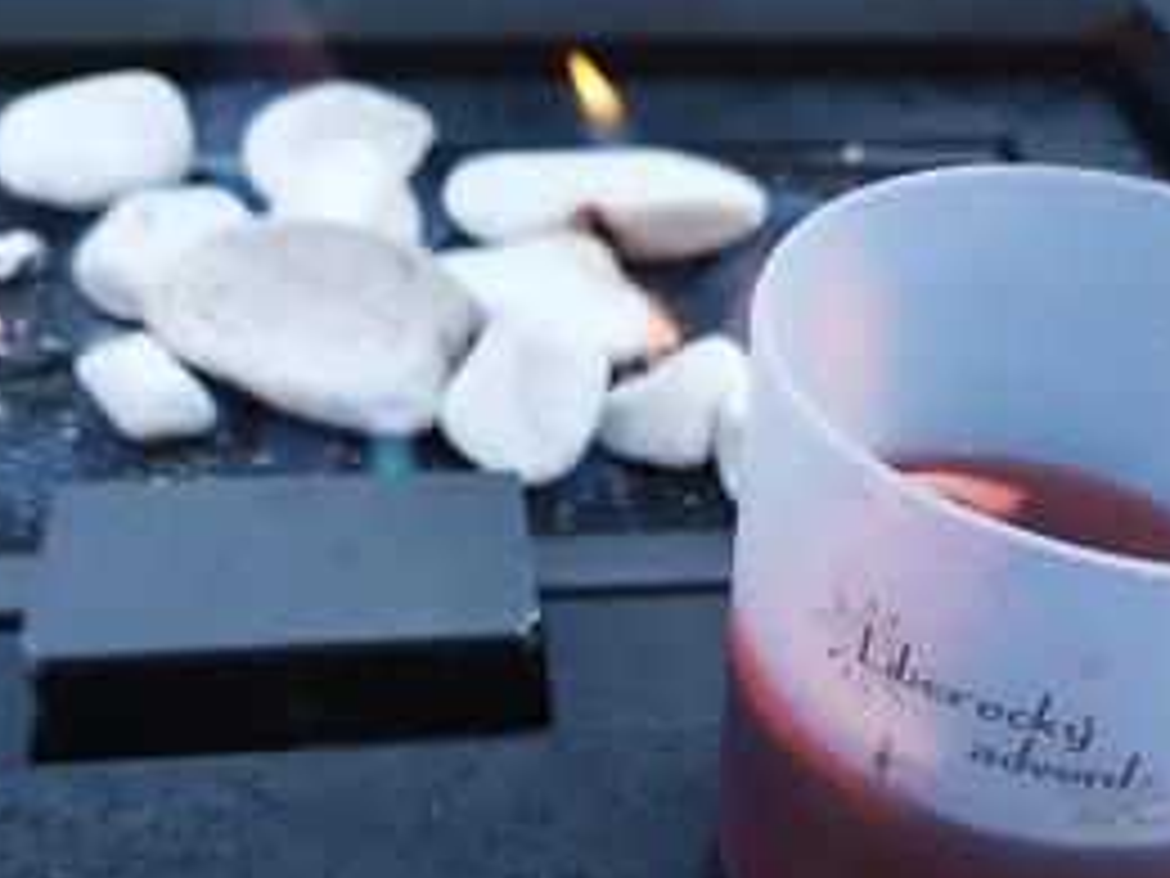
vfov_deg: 35.3
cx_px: 612
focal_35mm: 40
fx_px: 1352
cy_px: 635
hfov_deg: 46.8
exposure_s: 1/50
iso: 400
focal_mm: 4.32
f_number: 1.5
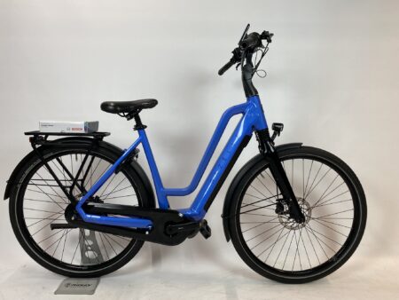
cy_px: 150
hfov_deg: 67.3
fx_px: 300
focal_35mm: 26
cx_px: 200
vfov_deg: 53.1
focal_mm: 4.25
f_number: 1.8
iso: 100
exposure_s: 1/100
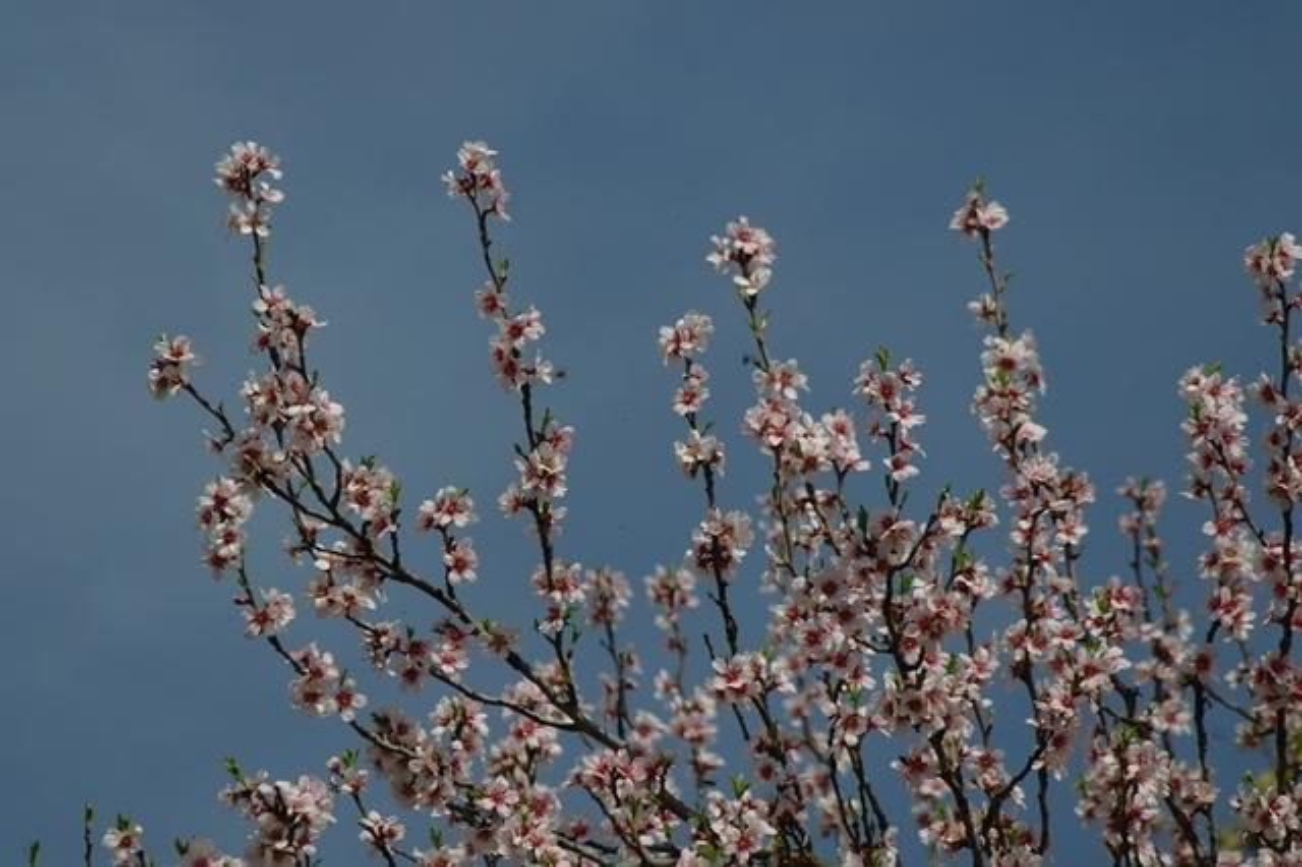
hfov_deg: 6.7
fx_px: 11133
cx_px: 651
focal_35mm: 308
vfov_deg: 4.5
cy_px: 434
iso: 100
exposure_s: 1/640
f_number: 6.3
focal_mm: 200
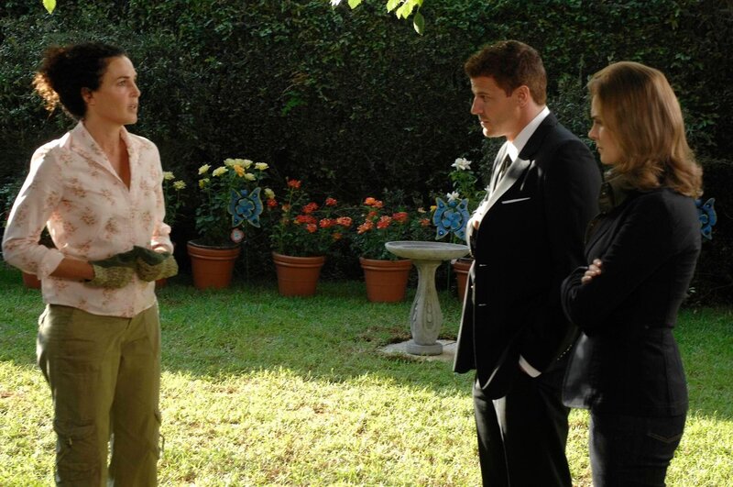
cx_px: 366
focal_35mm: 72
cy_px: 244
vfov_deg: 18.9
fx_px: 1464
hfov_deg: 28.1
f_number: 4.5
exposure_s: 1/160
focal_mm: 48
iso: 320
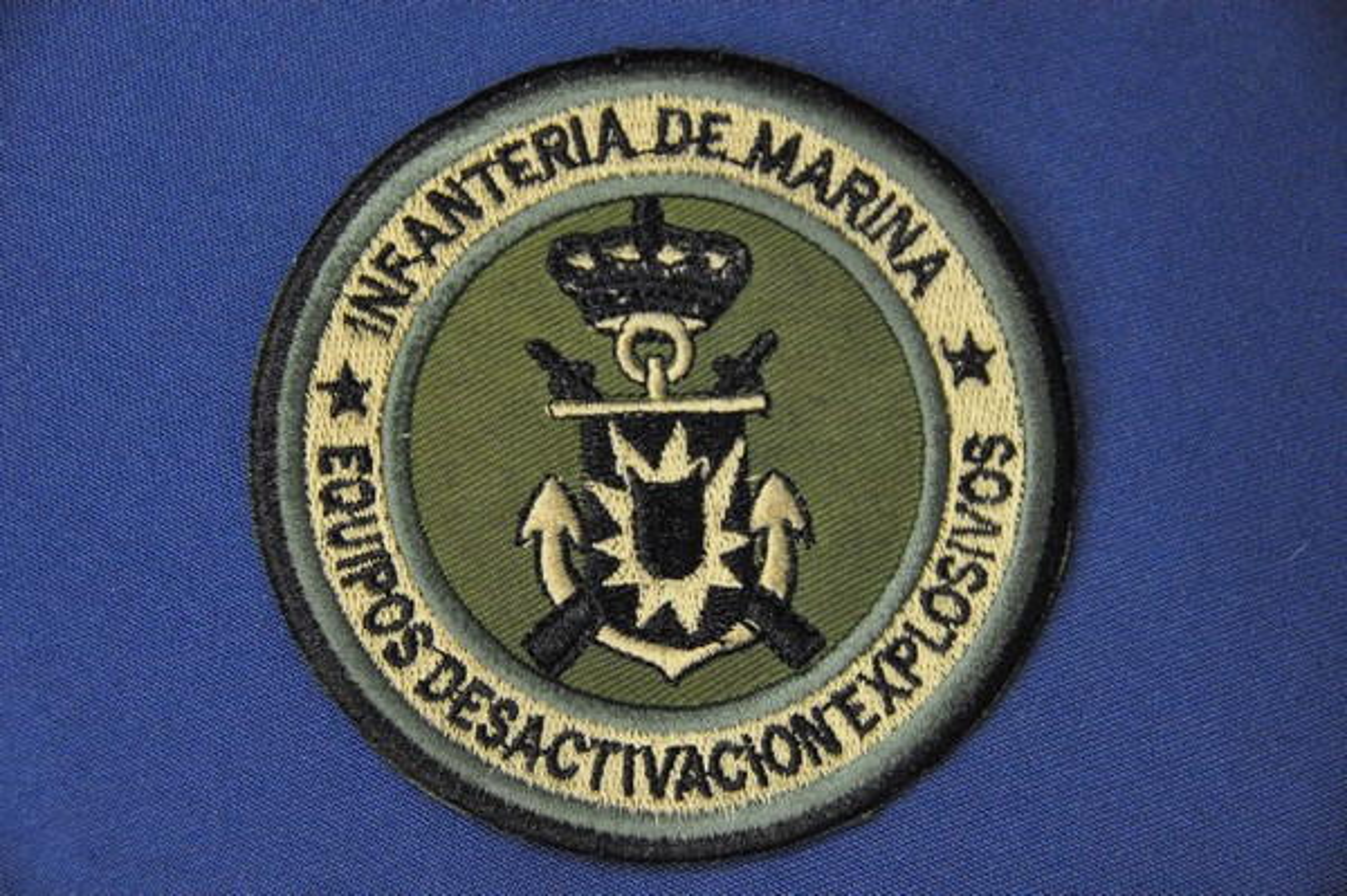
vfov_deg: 11.4
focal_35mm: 120
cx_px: 674
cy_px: 448
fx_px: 4486
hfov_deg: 17.1
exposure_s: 1/60
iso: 3200
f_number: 5
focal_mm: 80
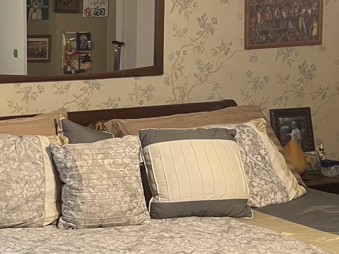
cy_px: 86
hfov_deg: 22.9
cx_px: -72
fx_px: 764
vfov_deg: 18.8
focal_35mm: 78
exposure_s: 1/60
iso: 125
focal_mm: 5.7
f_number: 1.5
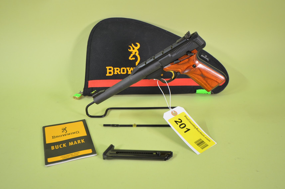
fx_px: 284
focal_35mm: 36
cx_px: 142
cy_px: 94
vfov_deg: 36.7
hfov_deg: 53.2
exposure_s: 1/100
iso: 400
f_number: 4.5
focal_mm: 24
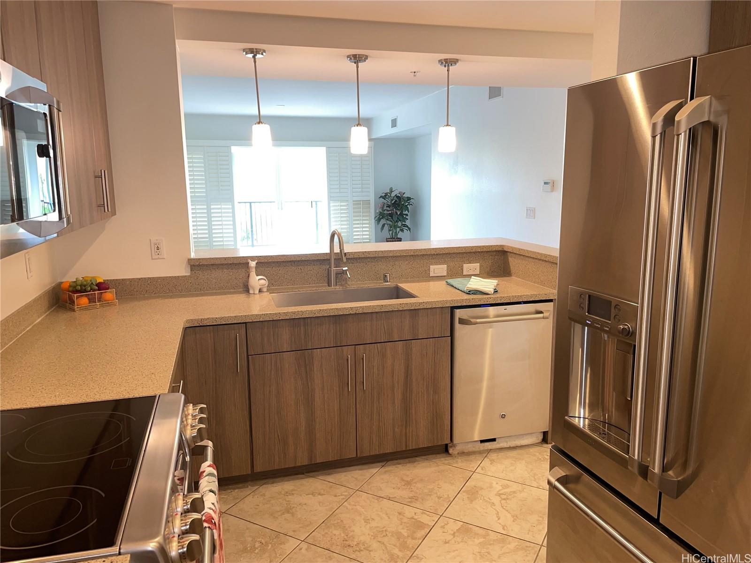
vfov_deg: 53.1
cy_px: 282
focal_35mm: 26
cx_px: 376
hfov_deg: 67.3
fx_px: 564
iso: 50
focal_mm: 4.2
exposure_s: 1/27
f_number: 1.6
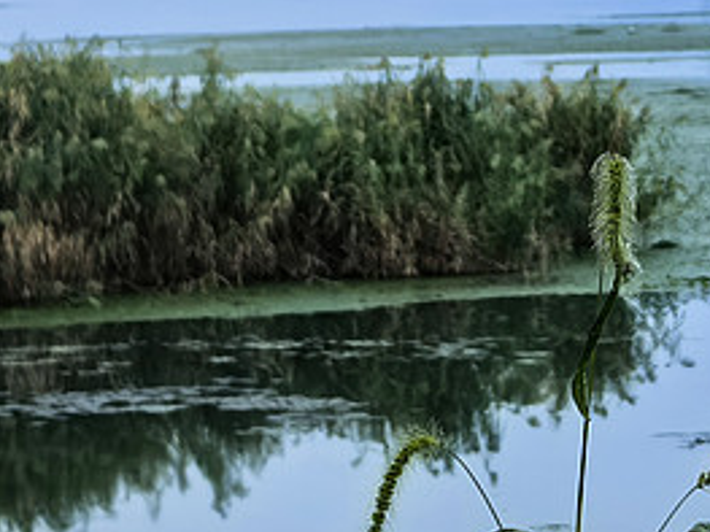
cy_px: -119
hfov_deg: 9.6
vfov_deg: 7.2
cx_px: 769
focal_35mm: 204
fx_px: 4182
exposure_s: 1/100
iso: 100
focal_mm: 8.5
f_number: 2
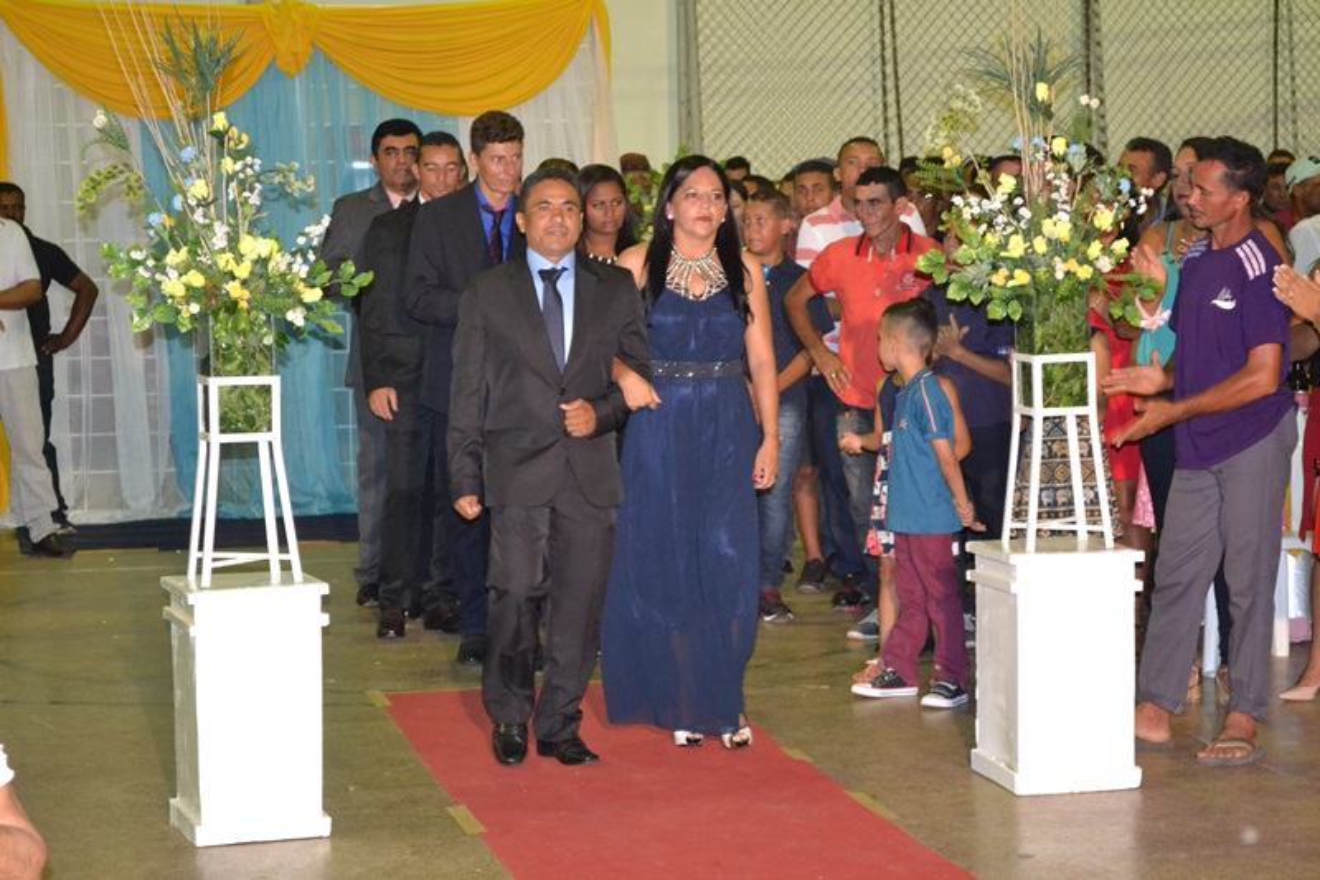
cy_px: 440
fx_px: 3024
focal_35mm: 82
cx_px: 660
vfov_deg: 16.5
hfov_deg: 24.6
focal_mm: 55
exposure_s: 1/60
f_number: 5.6
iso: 3200
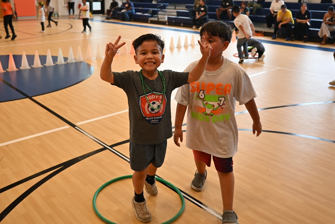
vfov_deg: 56.2
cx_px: 168
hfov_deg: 77.3
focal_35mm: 22
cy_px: 112
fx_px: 209
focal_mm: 15
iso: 250
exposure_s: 1/250
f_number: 1.7
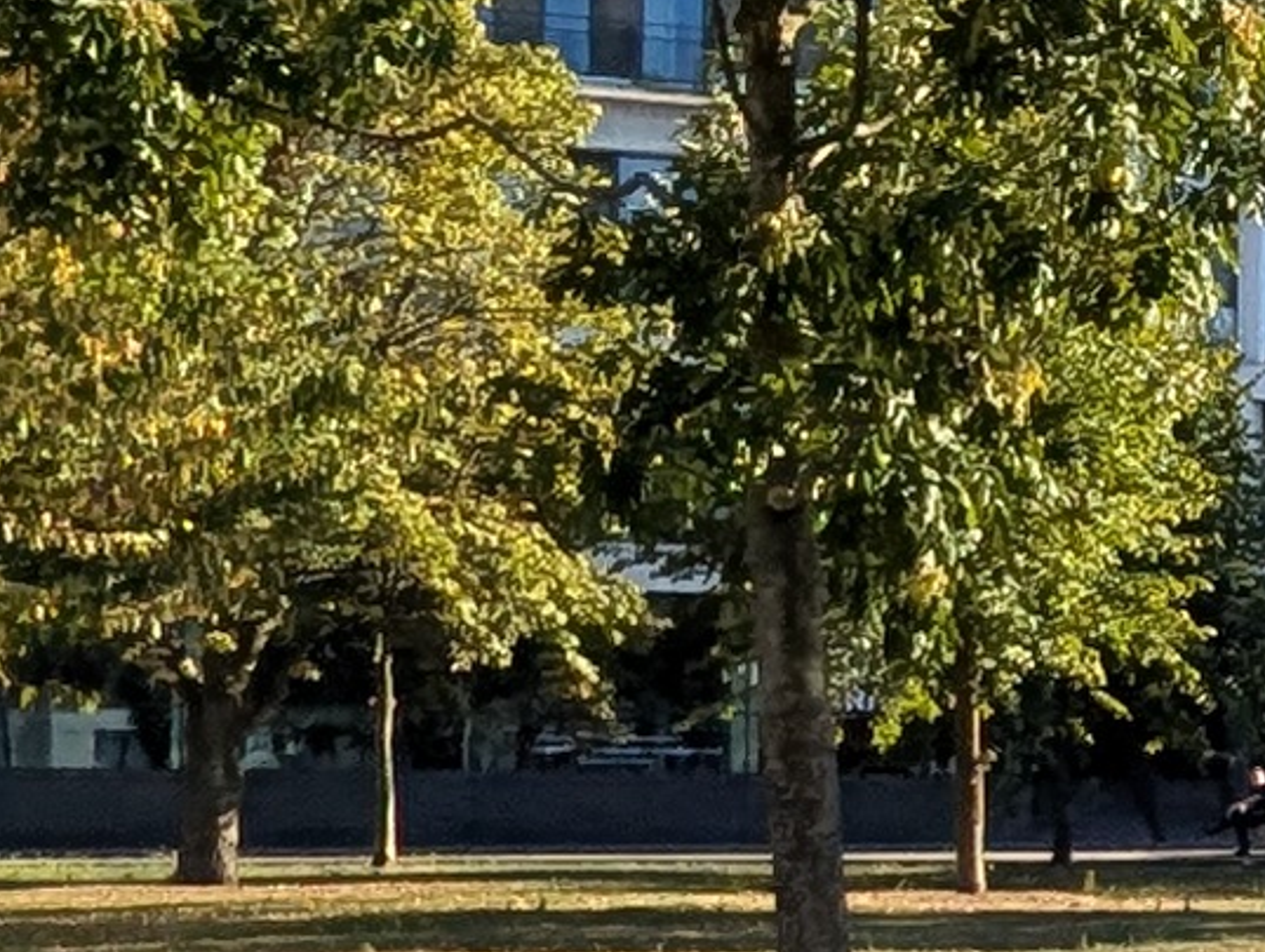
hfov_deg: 16.2
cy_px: 764
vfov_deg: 16.2
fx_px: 3330
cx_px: 2596
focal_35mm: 91
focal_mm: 2.02
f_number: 1.7
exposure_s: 1/3257
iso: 48
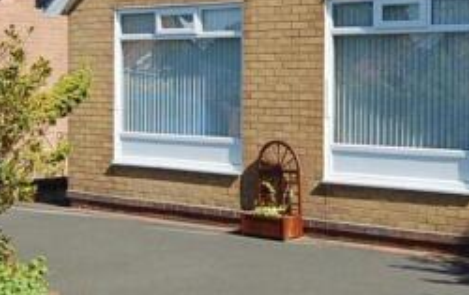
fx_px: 922
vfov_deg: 18.1
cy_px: 88
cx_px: 394
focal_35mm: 72
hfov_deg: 27.8
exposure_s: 1/320
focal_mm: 18
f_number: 9
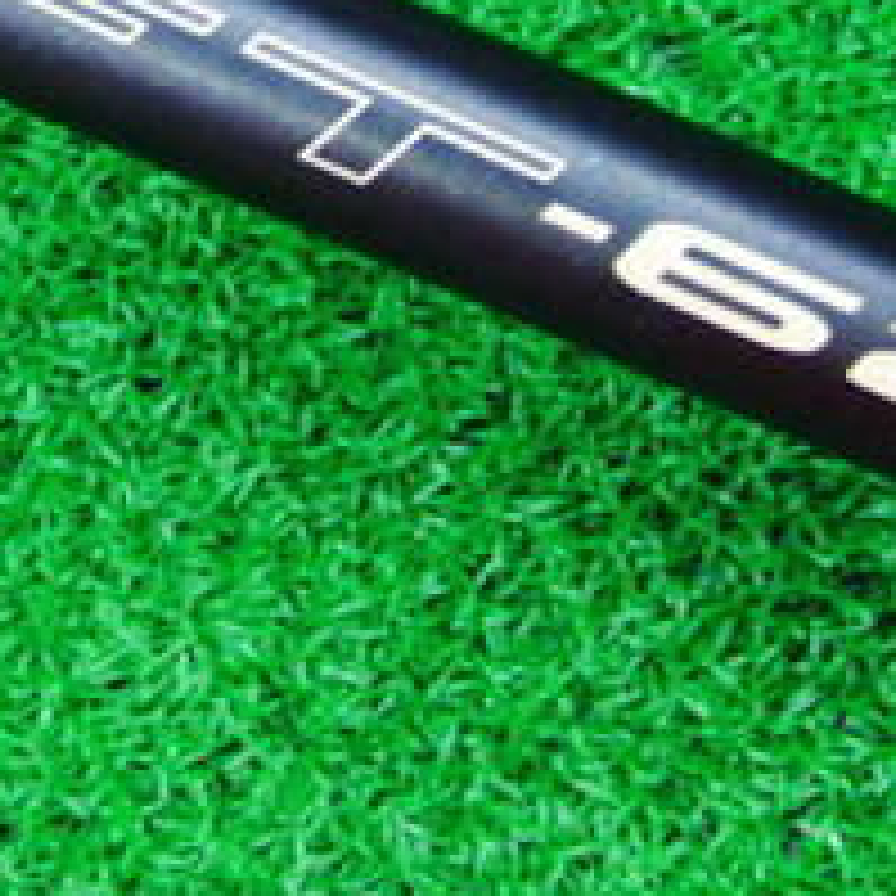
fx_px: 3075
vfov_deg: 16.2
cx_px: 126
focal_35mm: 105
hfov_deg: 16.4
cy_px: -23
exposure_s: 1/20
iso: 400
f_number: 3.6
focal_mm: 6.42
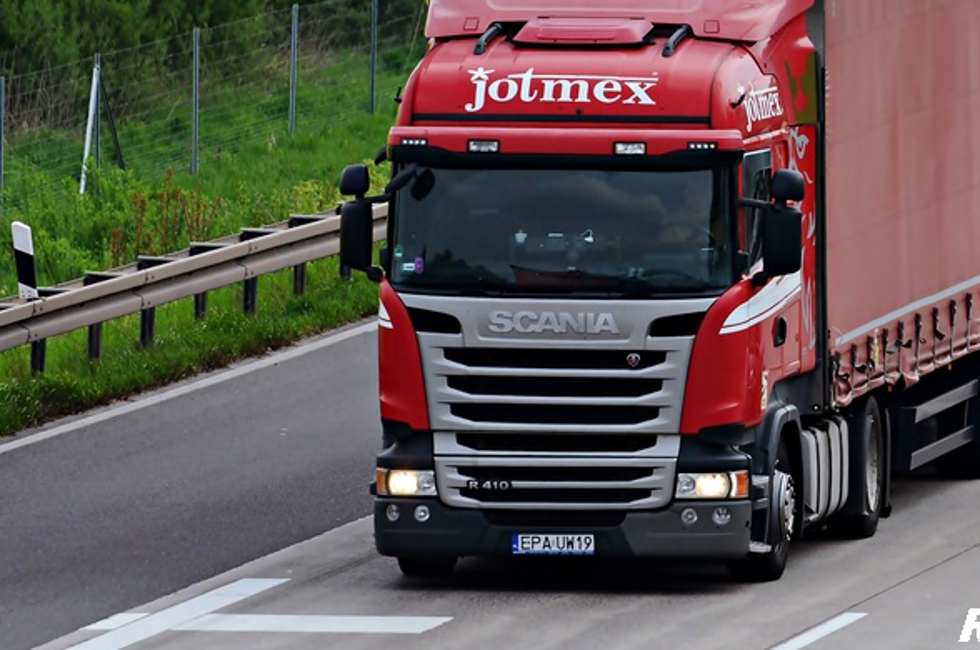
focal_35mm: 571
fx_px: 15518
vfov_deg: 2.4
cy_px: 227
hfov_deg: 3.6
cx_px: 602
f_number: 10
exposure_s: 1/1250
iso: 800
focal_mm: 280
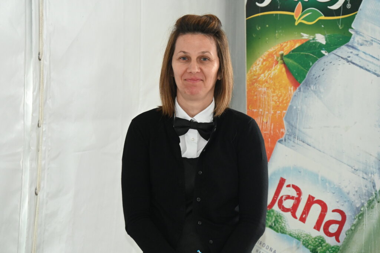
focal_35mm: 140
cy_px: 126
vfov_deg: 9.8
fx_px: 1477
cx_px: 190
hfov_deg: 14.7
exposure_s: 1/160
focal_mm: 140
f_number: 6.3
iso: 6400
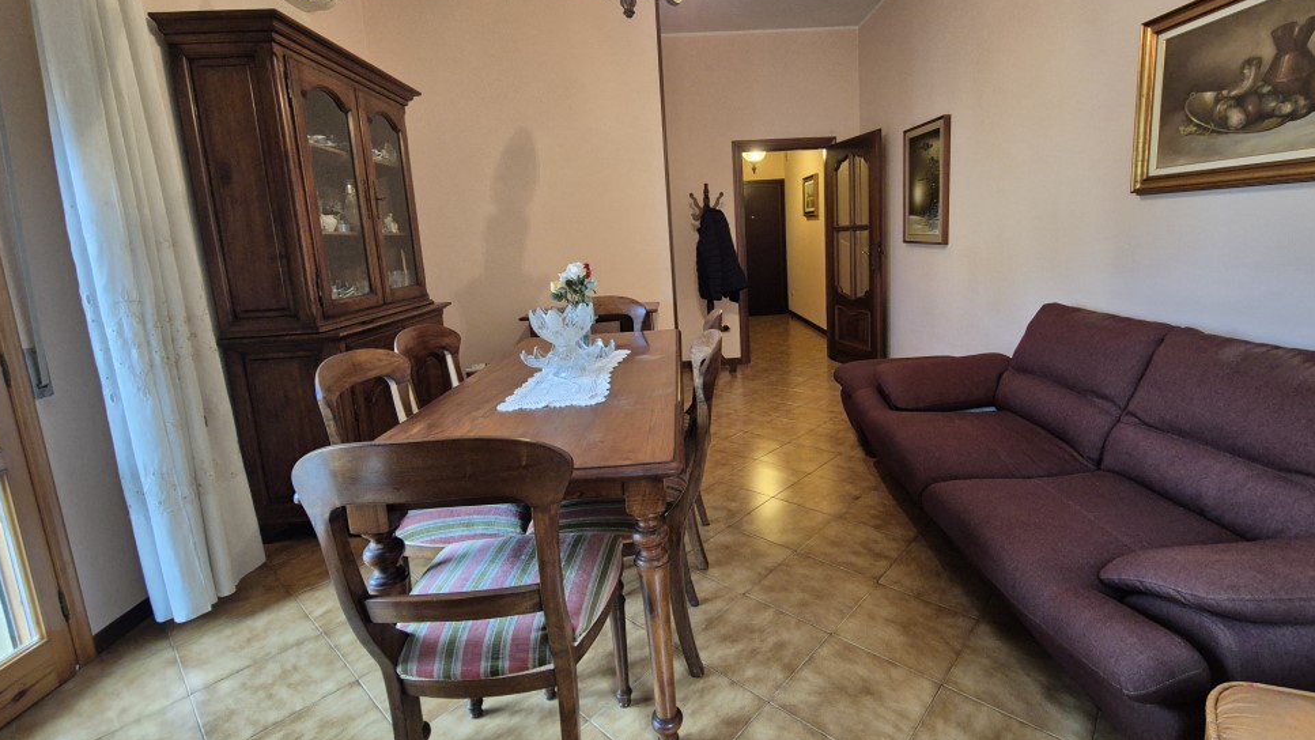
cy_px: 331
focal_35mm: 15
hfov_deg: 102.9
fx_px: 523
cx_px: 687
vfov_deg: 70.3
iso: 640
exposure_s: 1/50
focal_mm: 2.2
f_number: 2.2
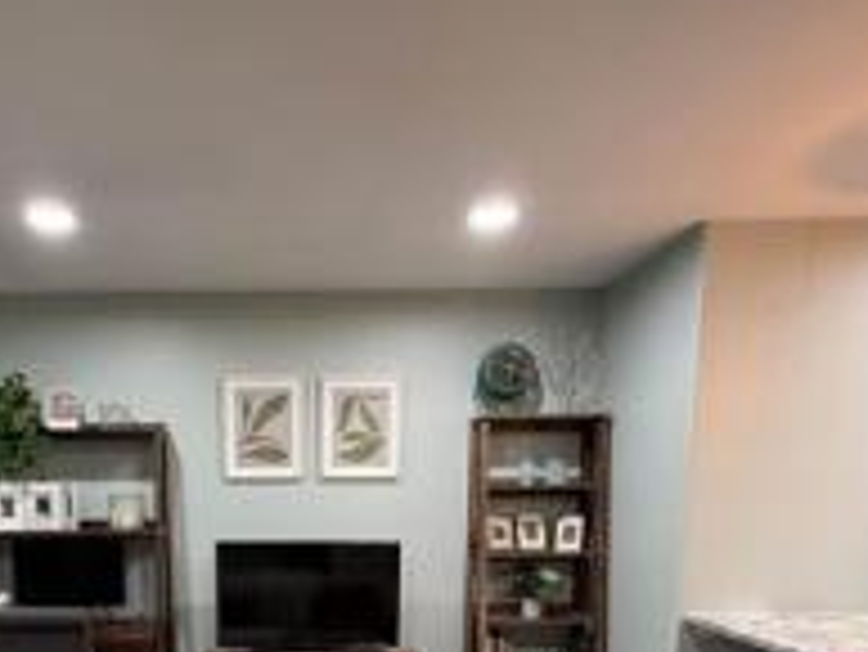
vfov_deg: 43.5
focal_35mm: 29
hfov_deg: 60.1
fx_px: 728
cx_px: 288
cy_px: 603
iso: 400
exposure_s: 1/60
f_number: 2.2
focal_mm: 2.22
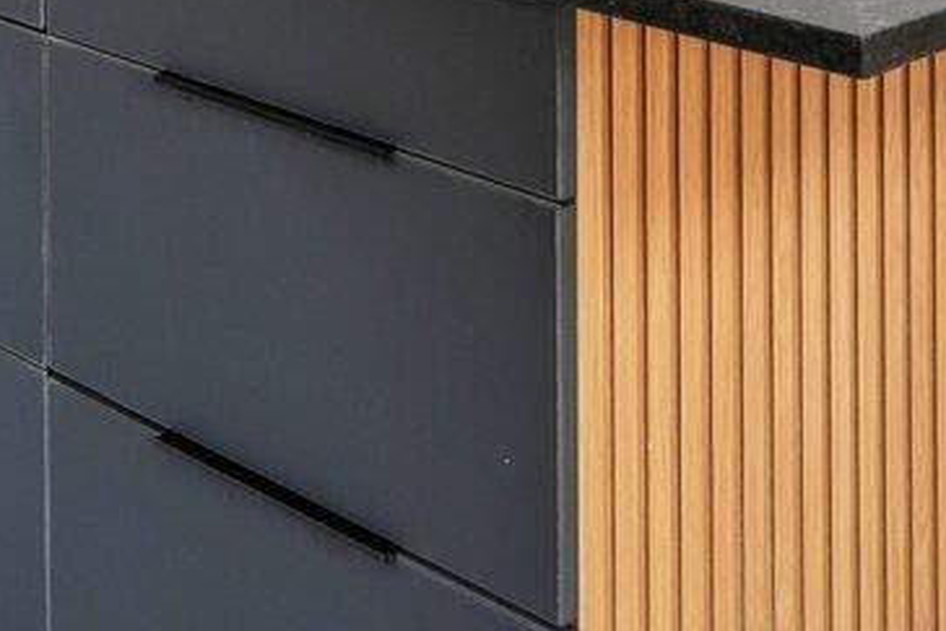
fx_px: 2366
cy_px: -630
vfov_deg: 13.2
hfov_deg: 22.6
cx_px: 431
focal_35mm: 90
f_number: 8
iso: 400
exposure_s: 1/15
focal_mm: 16
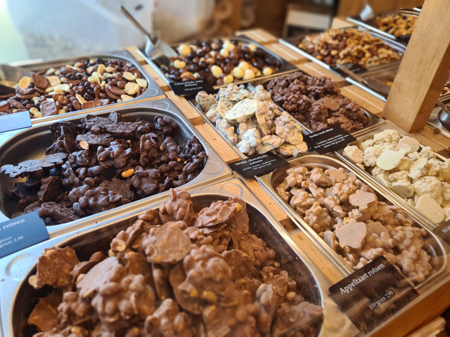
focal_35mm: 26
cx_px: 225
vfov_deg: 53.1
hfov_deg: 67.3
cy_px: 168
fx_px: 338
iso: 125
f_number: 1.8
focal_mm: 5.4
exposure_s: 1/100
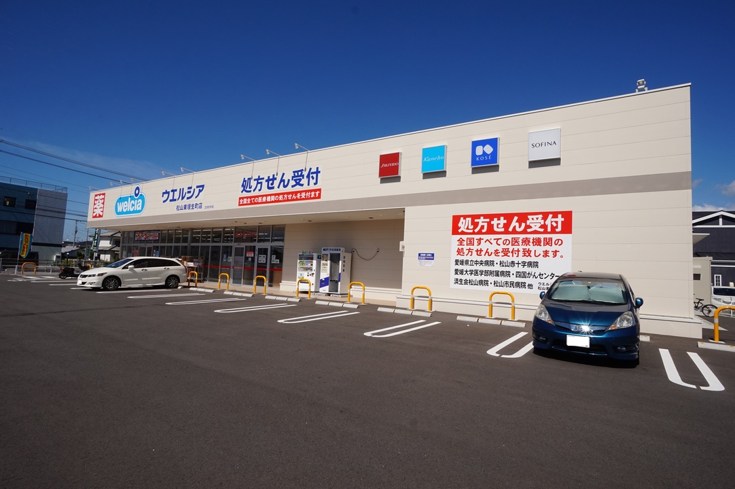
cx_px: 368
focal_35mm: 18
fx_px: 367
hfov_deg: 90.0
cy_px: 244
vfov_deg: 67.3
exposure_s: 1/200
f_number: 14
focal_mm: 12
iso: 100
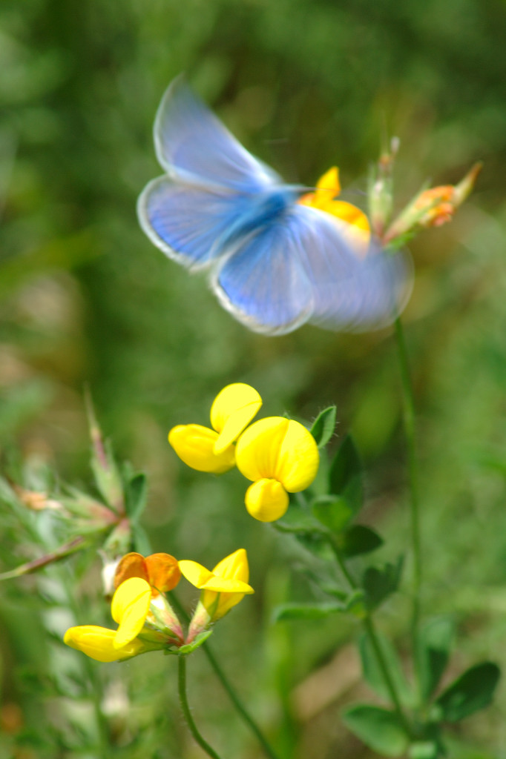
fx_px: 9493
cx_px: 253
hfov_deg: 3.1
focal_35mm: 450
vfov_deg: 4.6
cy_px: 380
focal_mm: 300
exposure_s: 1/200
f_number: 10
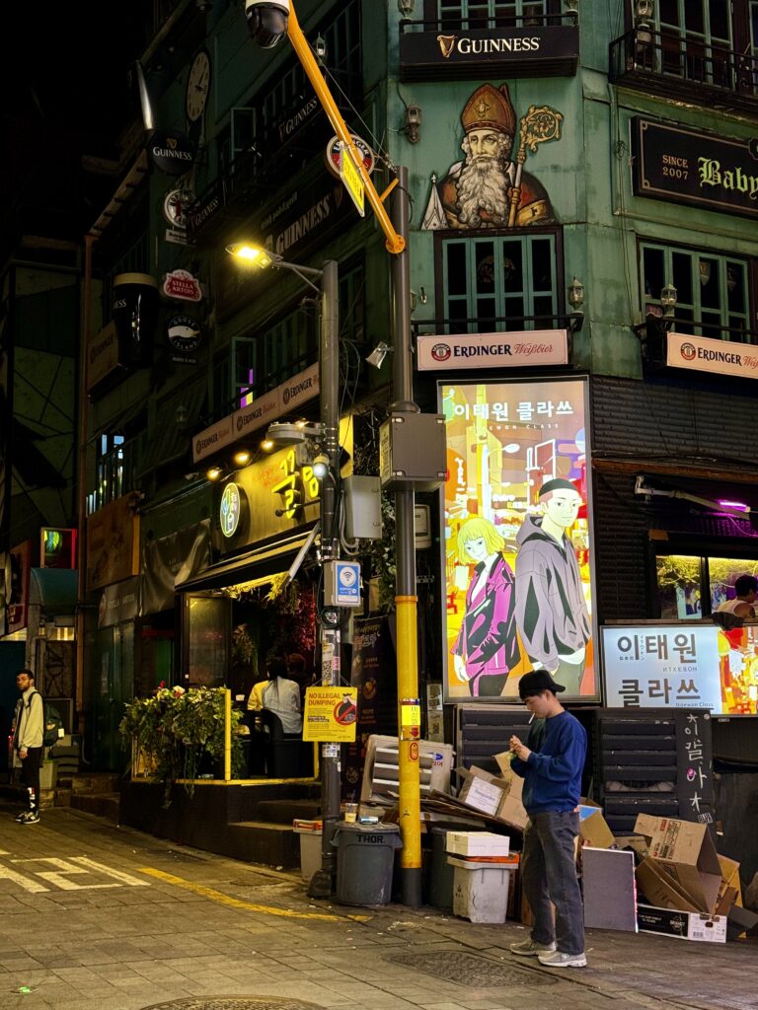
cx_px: 379
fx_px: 1401
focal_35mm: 48
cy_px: 505
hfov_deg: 30.3
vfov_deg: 39.7
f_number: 1.78
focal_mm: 6.86
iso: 50
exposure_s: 1/60
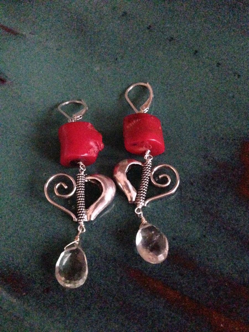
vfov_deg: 55.4
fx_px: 317
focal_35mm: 33
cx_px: 124
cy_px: 166
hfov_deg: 42.9
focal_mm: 4.12
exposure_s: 1/15
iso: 3200
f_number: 2.4
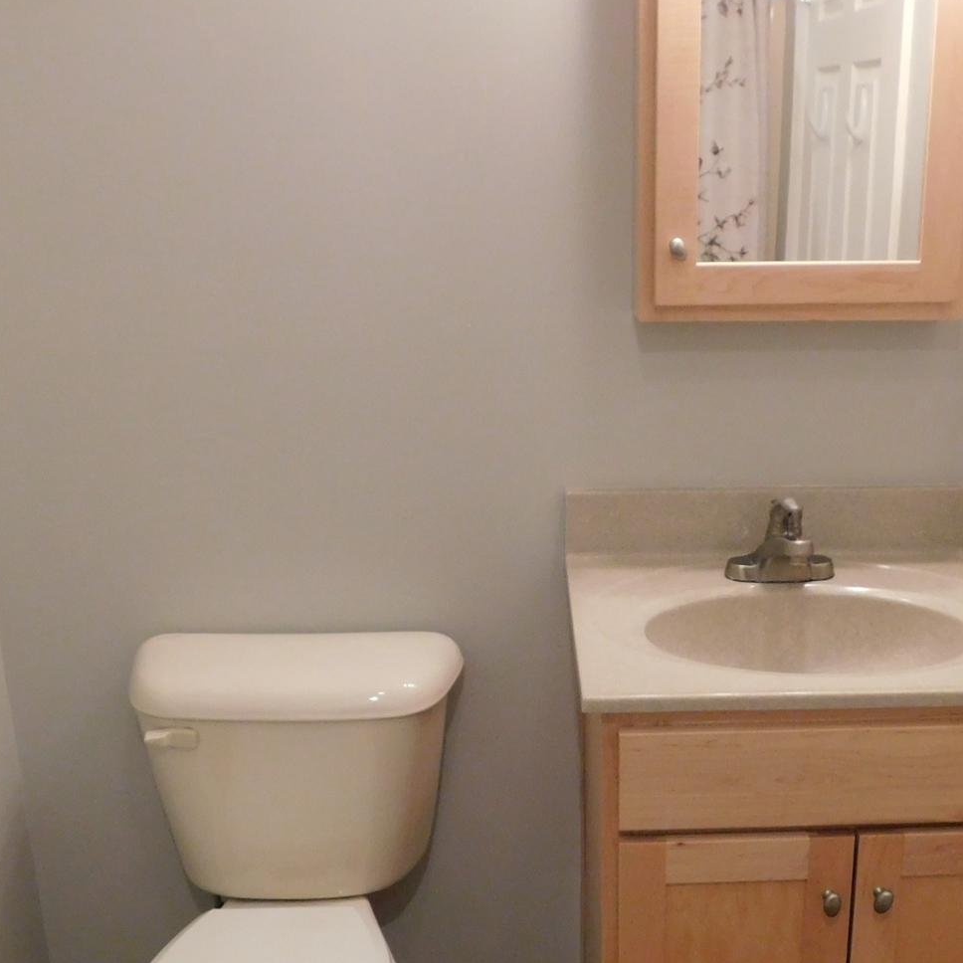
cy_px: 583
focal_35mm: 43
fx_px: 1353
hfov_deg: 39.0
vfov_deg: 39.0
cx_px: 566
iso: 400
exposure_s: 1/30
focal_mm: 4
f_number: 3
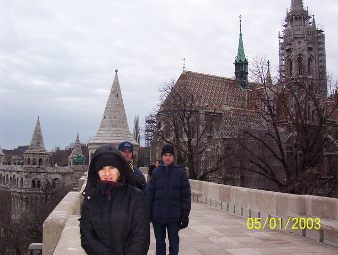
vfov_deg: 33.7
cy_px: 128
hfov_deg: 43.8
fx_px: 421
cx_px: 169
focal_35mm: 43
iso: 100
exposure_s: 1/190
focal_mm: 5.77
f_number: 2.73
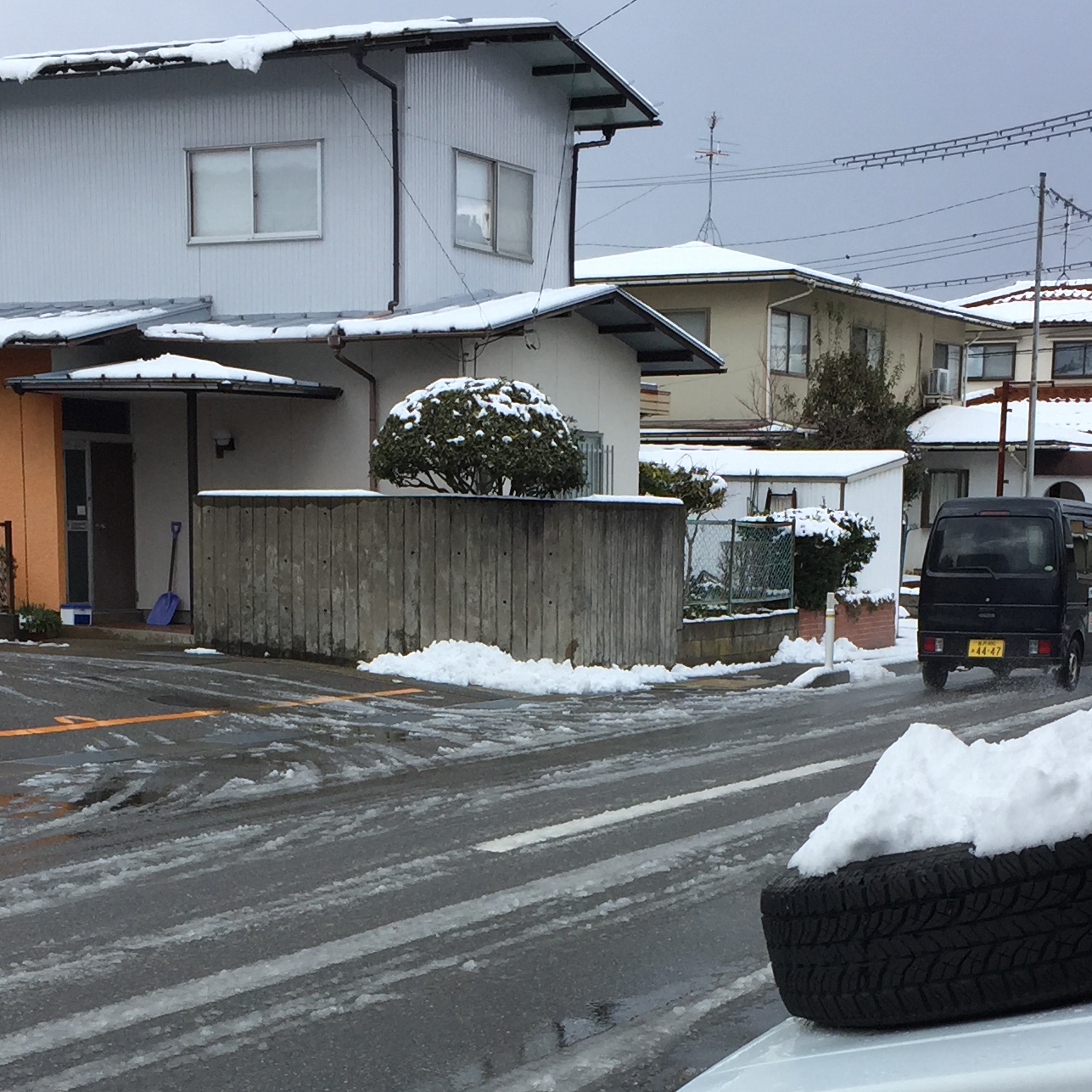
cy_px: 953
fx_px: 2320
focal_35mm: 65
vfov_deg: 25.8
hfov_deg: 26.5
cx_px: 547
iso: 32
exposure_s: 1/1276
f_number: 2.2
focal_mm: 4.15
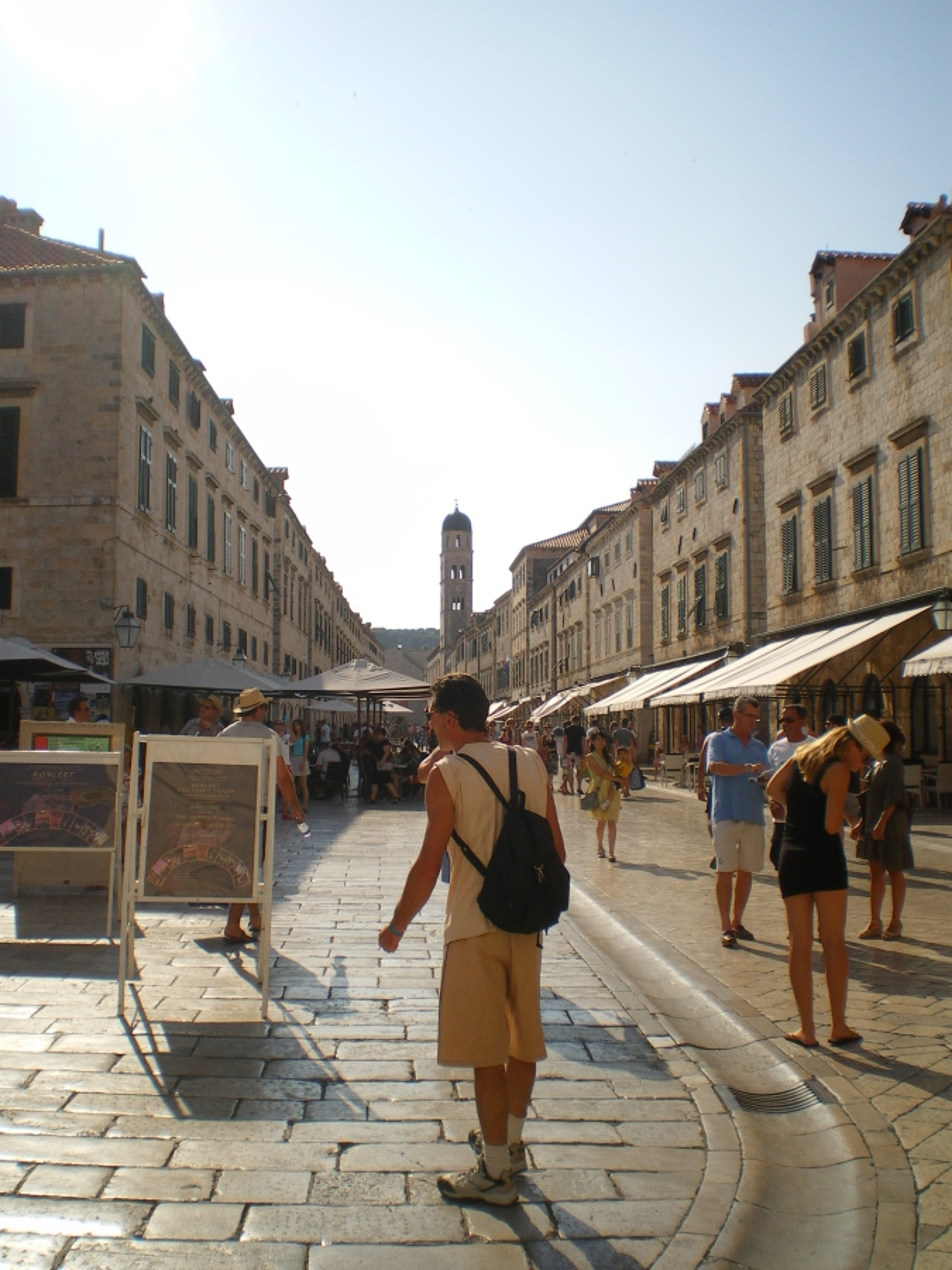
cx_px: 476
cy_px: 635
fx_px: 1320
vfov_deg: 51.4
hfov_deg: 39.7
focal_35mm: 36
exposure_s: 1/800
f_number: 4.6
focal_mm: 6.3
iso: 50
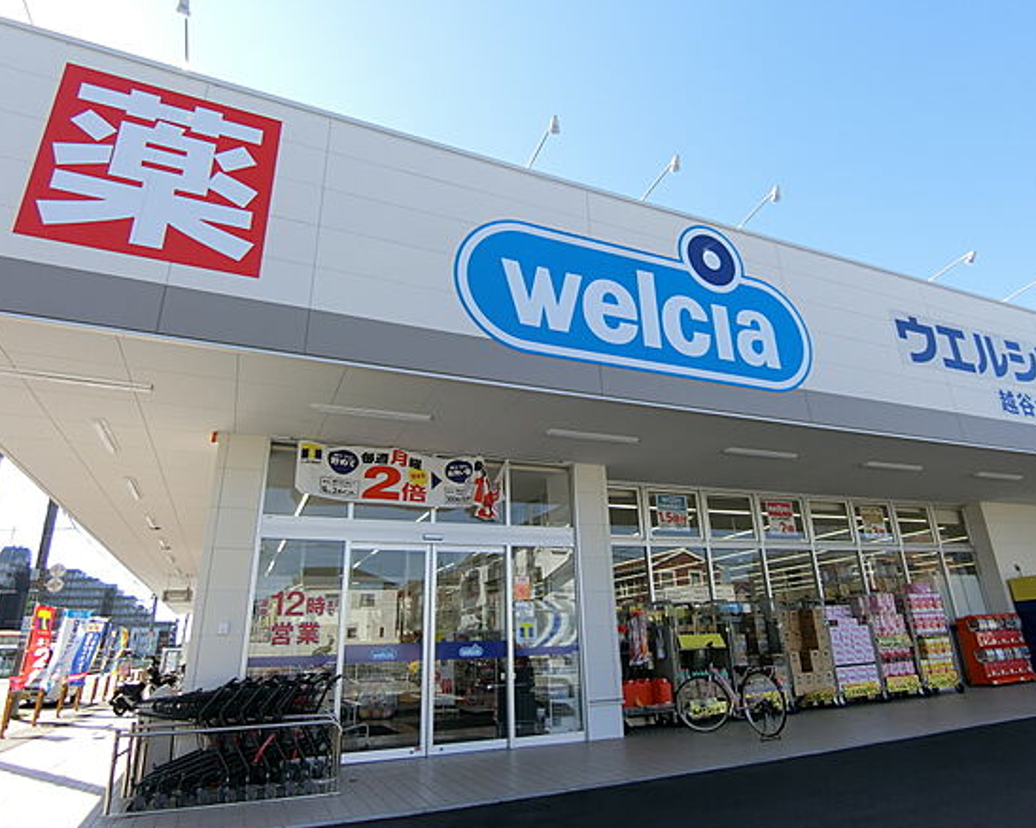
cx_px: 546
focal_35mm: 21
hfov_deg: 77.6
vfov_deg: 65.5
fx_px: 644
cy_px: 404
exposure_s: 1/640
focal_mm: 4.06
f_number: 2.7
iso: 80
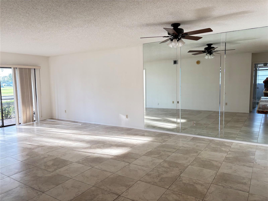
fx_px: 201
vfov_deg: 53.1
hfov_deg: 67.3
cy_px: 100
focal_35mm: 26
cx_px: 134
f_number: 1.6
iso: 100
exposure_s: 1/60
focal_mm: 5.96
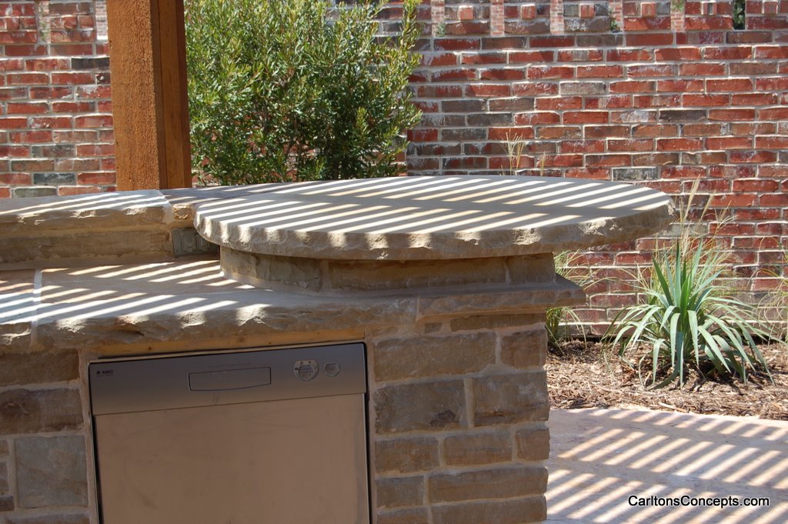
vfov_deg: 18.9
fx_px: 1575
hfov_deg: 28.1
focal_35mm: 72
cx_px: 394
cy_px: 262
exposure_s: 1/200
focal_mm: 48
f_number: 7.1
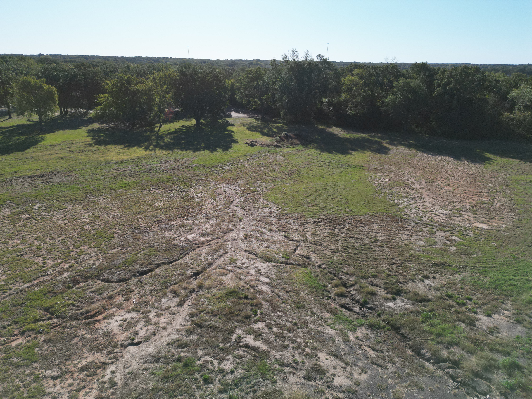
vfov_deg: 56.8
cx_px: 266
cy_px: 200
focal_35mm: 24
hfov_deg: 71.6
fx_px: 369
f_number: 1.7
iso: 200
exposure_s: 1/3200
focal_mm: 6.72
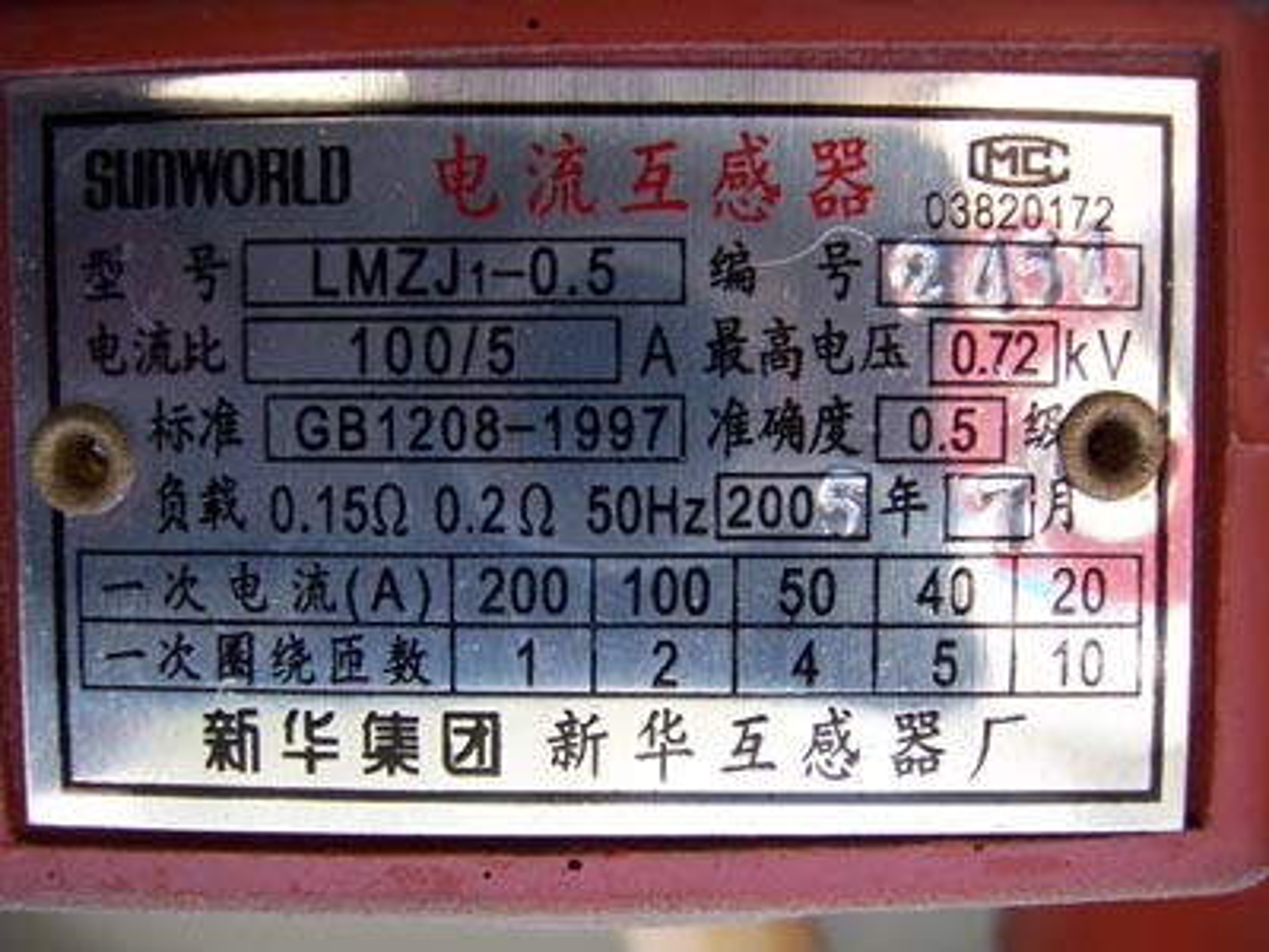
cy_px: 476
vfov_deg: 39.7
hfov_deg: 51.4
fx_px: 1320
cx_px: 634
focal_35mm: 36
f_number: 3
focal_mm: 6
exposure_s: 1/180
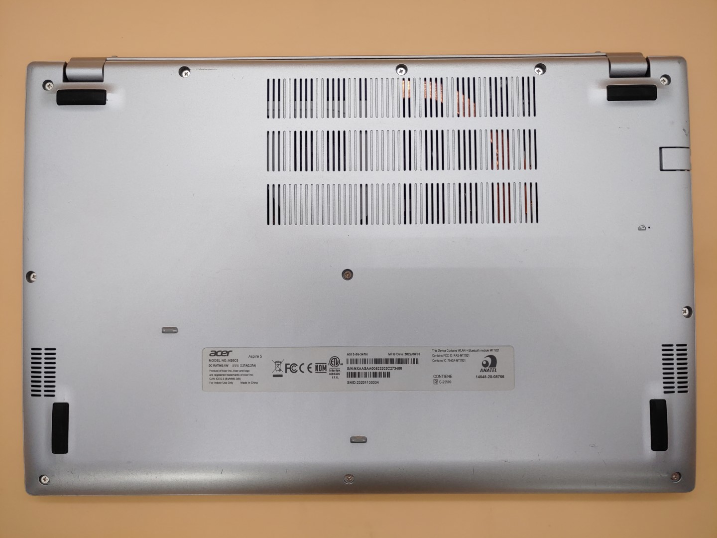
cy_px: 269
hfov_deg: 67.3
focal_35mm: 26
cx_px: 358
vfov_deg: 53.1
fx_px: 539
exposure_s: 1/140
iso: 50
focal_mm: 4.36
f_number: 1.8
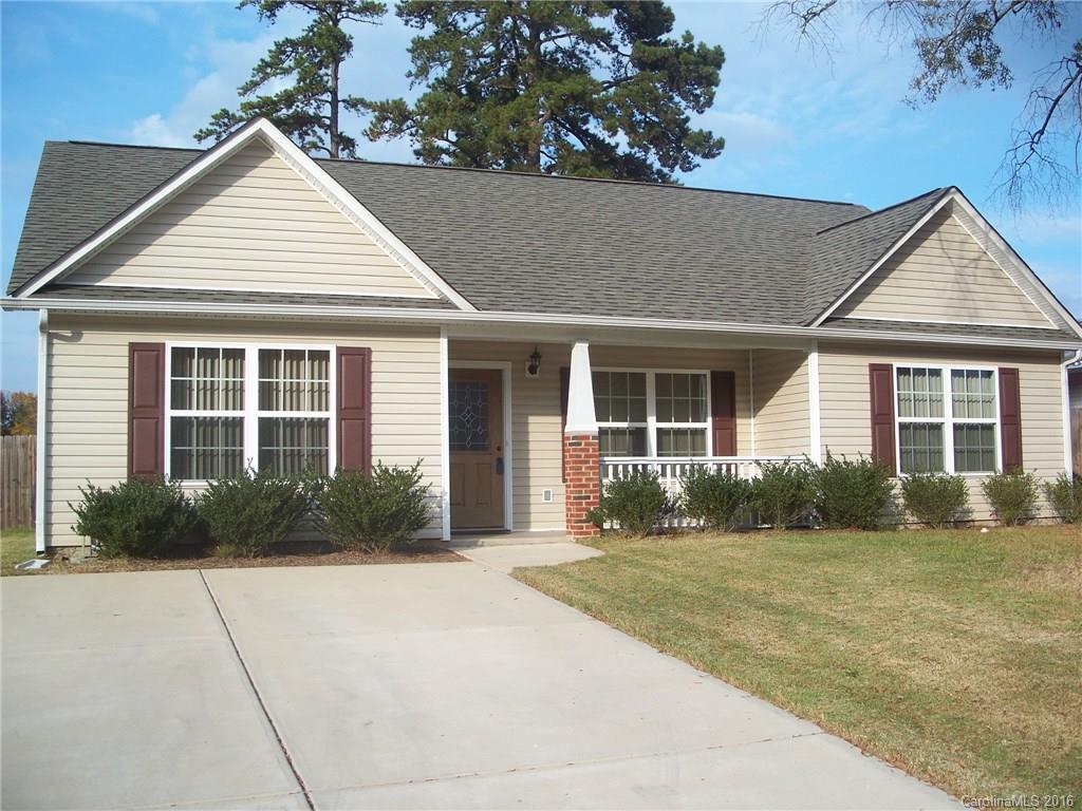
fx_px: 1157
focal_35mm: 37
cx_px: 541
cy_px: 406
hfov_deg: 50.1
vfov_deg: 38.7
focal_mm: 7.8
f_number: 4
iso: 64
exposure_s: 1/500
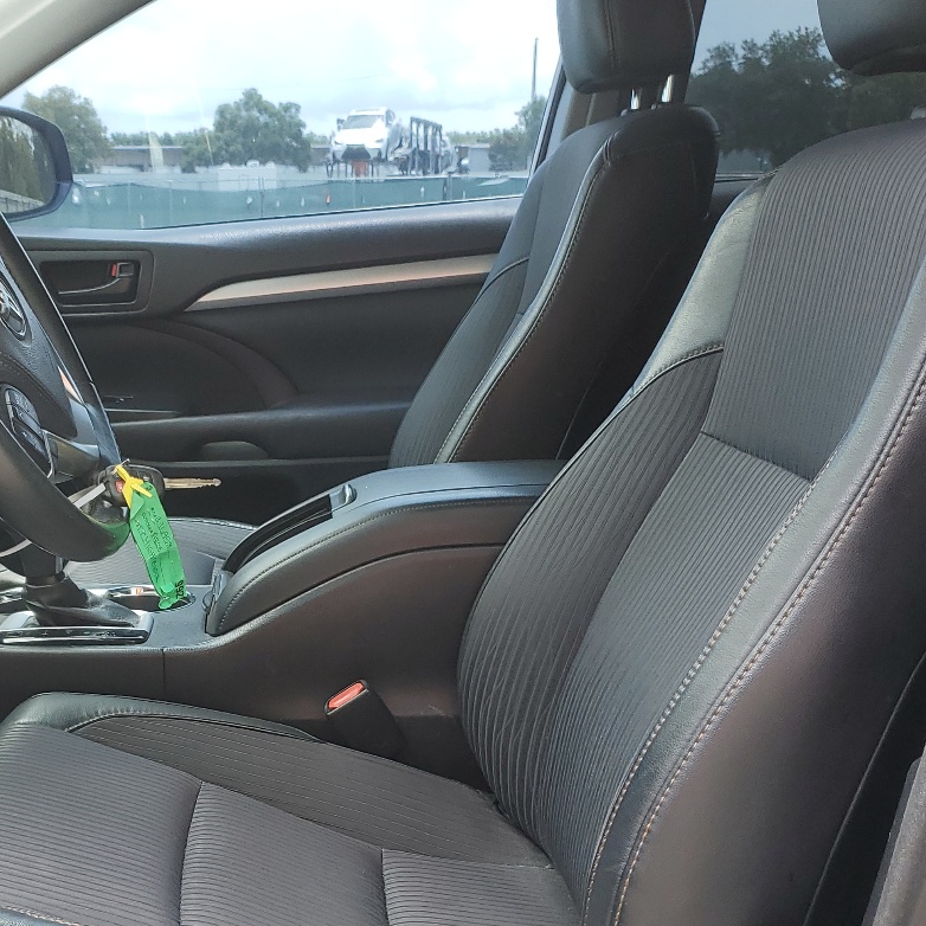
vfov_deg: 35.5
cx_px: 226
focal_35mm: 47
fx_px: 1422
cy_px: 655
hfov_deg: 35.2
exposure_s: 1/357
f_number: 1.5
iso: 50
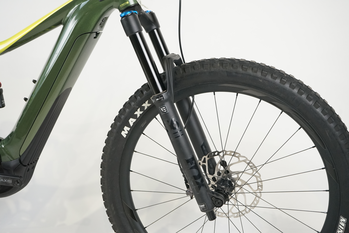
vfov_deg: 29.9
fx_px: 436
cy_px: 116
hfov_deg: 43.6
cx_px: 174
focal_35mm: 45
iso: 2500
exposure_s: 1/200
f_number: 5.6
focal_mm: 45
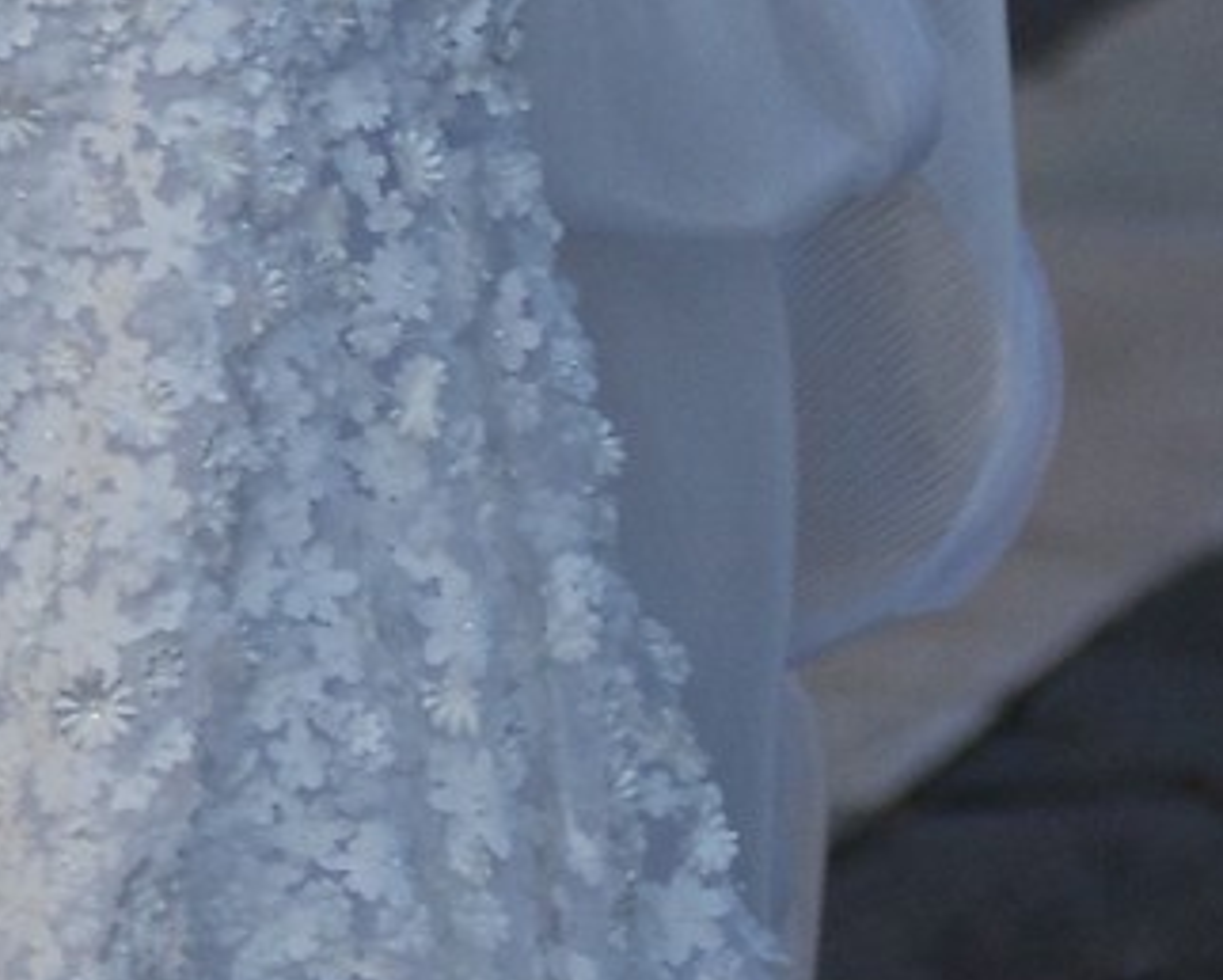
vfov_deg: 2.6
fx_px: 21767
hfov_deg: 3.2
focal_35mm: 601
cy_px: -862
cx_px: -270
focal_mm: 86
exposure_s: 1/60
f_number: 2.8
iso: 800
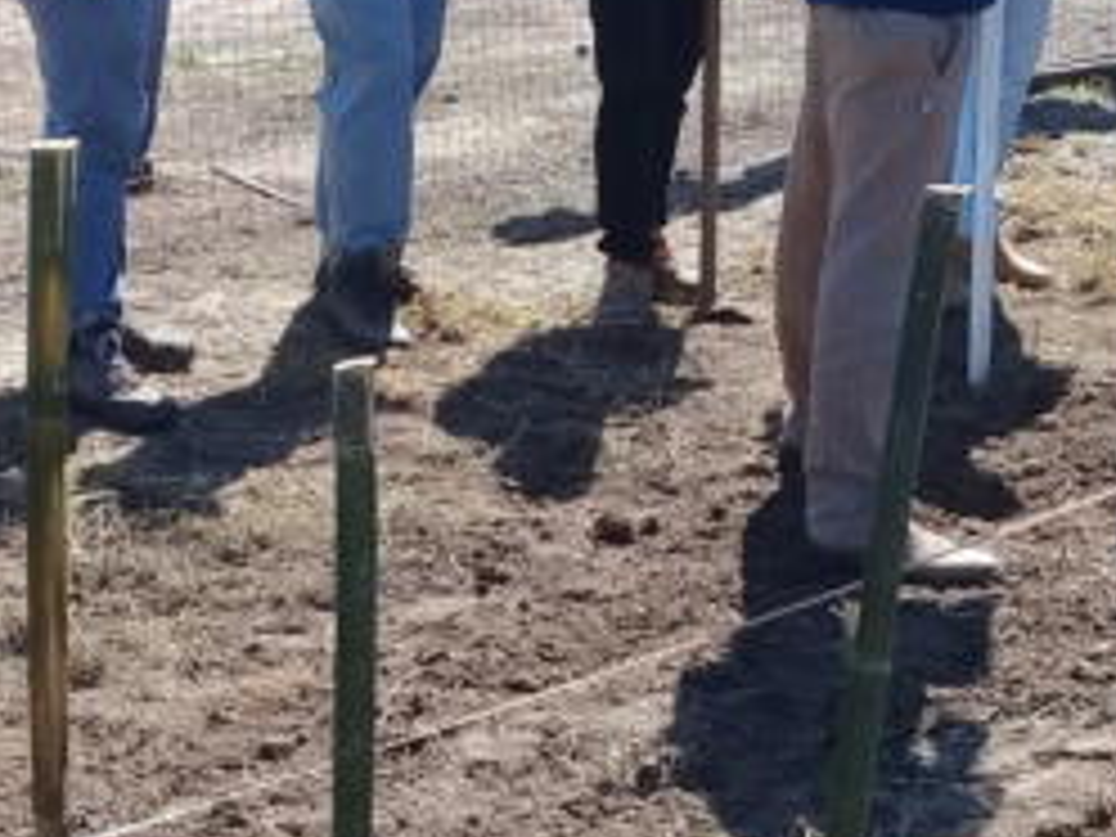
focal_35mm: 96
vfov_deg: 15.4
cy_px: 436
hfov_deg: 20.4
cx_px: 459
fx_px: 3095
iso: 50
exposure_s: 1/561
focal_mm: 3.3
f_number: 2.2
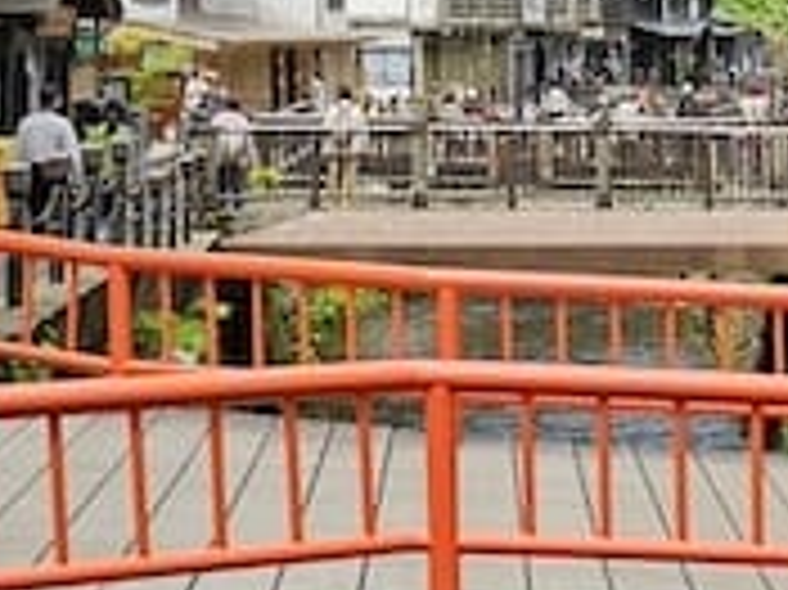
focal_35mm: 105
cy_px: -126
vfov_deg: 13.7
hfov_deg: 18.5
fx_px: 2389
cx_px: 644
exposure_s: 1/512
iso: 10
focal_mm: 6.3
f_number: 1.7
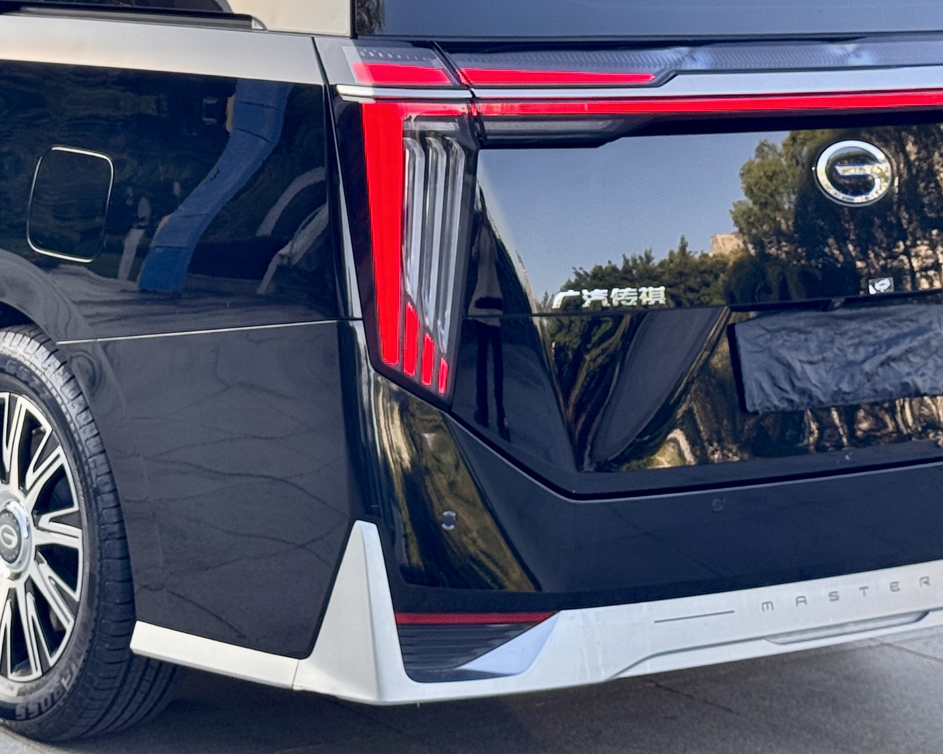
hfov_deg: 18.5
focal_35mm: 103
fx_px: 2874
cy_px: 150
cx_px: 249
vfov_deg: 14.9
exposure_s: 1/262
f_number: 1.78
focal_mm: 6.76
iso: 64
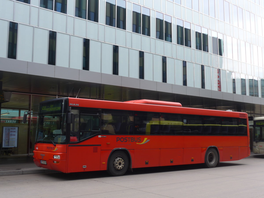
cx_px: 132
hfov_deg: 42.9
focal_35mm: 44
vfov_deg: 32.9
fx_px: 336
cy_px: 99
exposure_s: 1/160
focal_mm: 9
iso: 80
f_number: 2.8
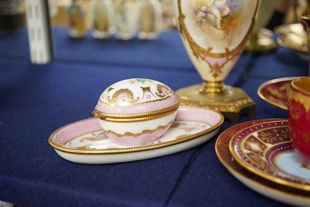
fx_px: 387
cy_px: 104
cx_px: 155
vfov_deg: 29.9
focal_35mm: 45
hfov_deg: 43.6
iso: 1250
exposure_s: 1/125
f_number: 5.6
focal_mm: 30
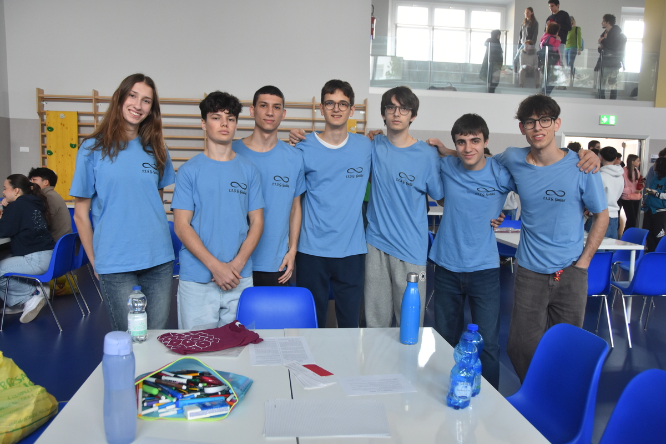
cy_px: 222
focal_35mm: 30
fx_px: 555
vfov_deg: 43.6
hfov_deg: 61.9
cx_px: 333
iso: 800
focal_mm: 20
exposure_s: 1/80
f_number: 4.5
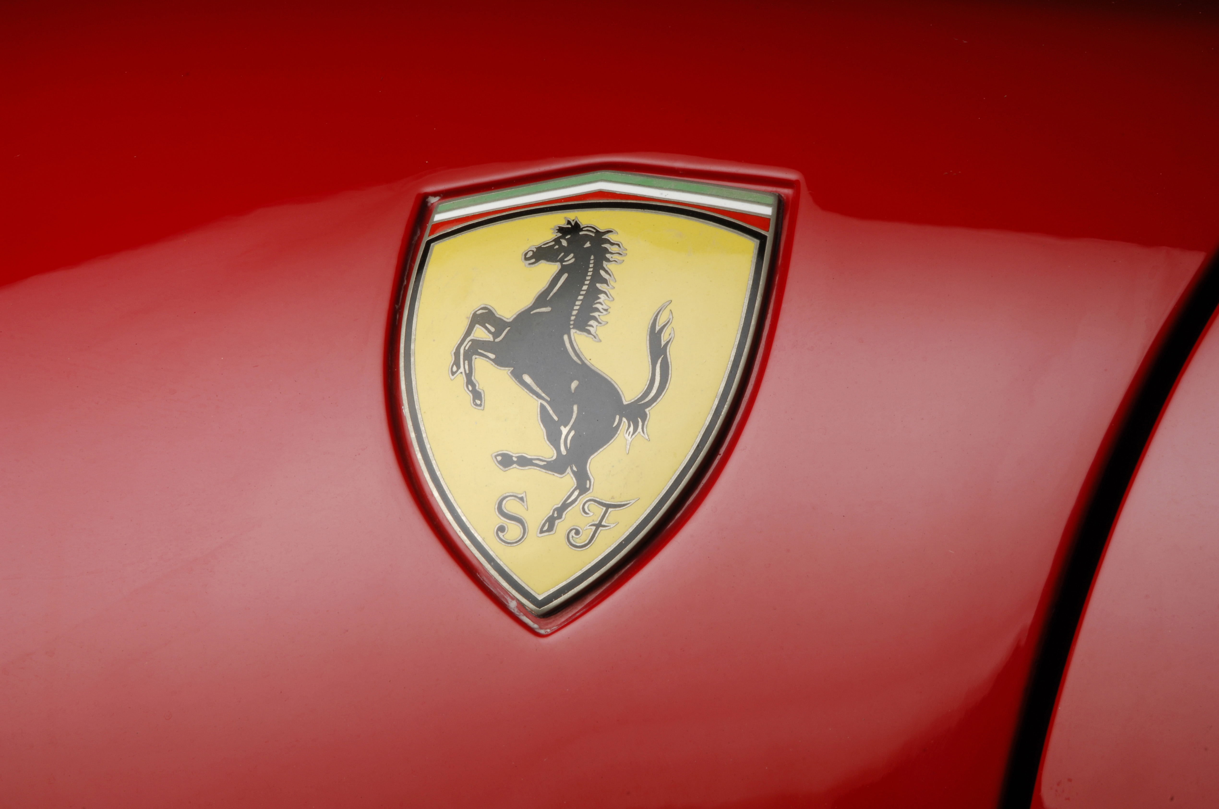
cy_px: 404
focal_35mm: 105
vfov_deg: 13.0
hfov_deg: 19.5
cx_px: 610
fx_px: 3551
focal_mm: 70
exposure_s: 1/200
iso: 100
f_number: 29
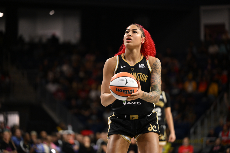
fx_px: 1022
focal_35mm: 160
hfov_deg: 12.8
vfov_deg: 8.6
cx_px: 115
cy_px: 76
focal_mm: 160
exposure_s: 1/1000
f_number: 2.8
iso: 3200
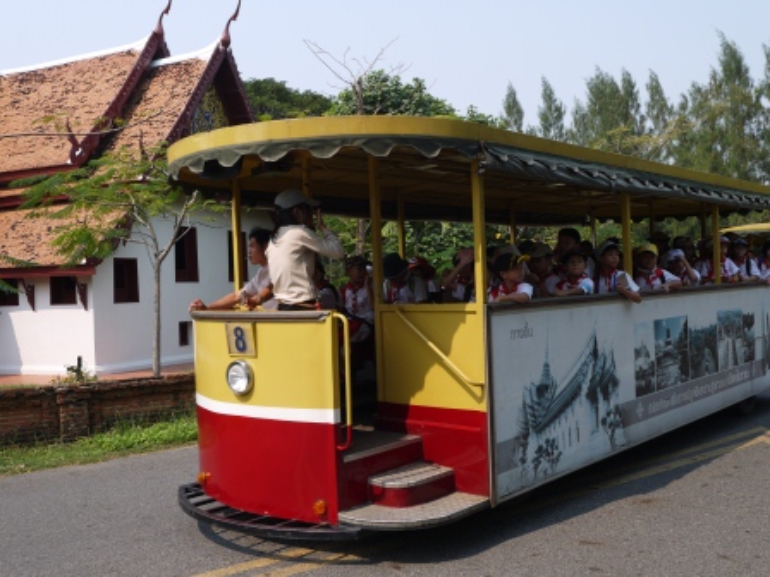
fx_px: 801
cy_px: 288
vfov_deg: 39.7
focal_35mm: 36
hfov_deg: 51.4
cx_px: 385
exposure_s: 1/320
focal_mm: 18
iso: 160
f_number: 8
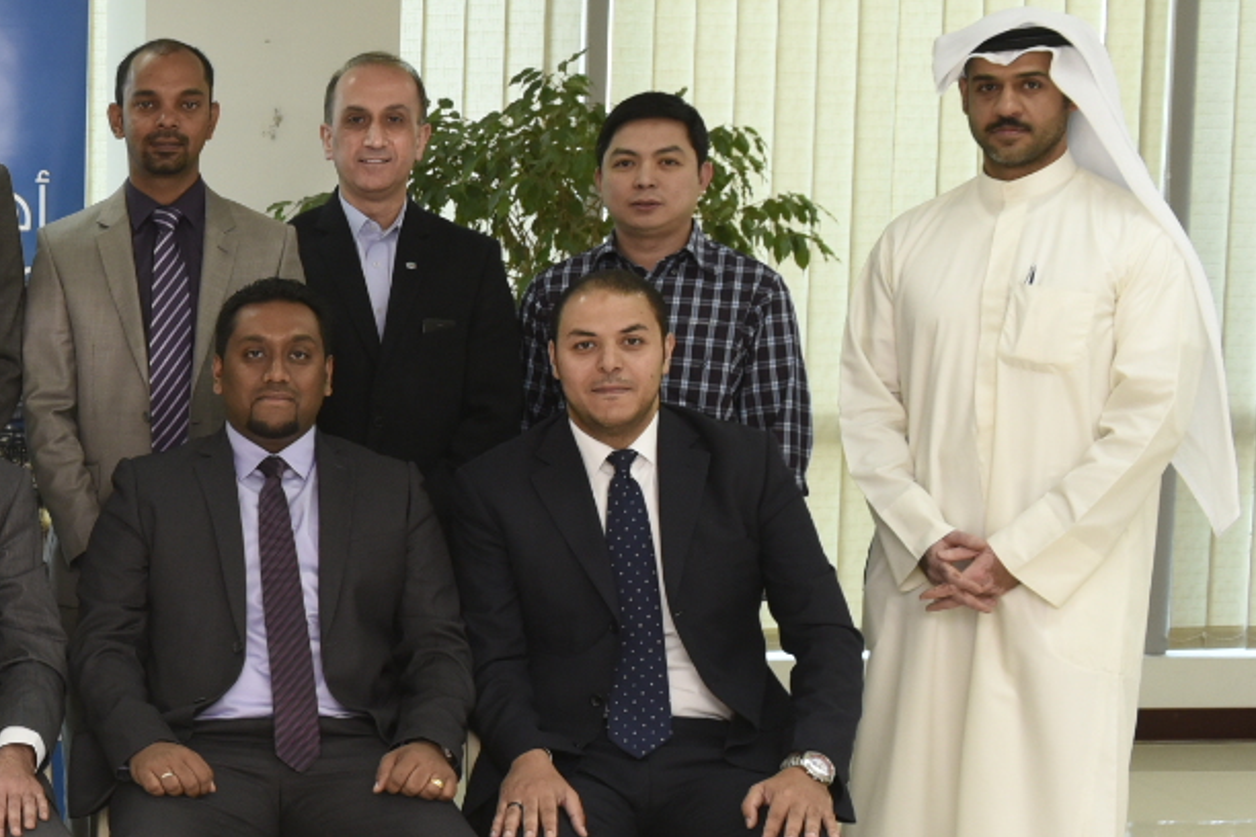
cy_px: 486
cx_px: -283
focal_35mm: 82
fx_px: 2861
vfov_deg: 16.6
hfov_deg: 22.6
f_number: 4
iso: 1000
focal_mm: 31
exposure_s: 1/100
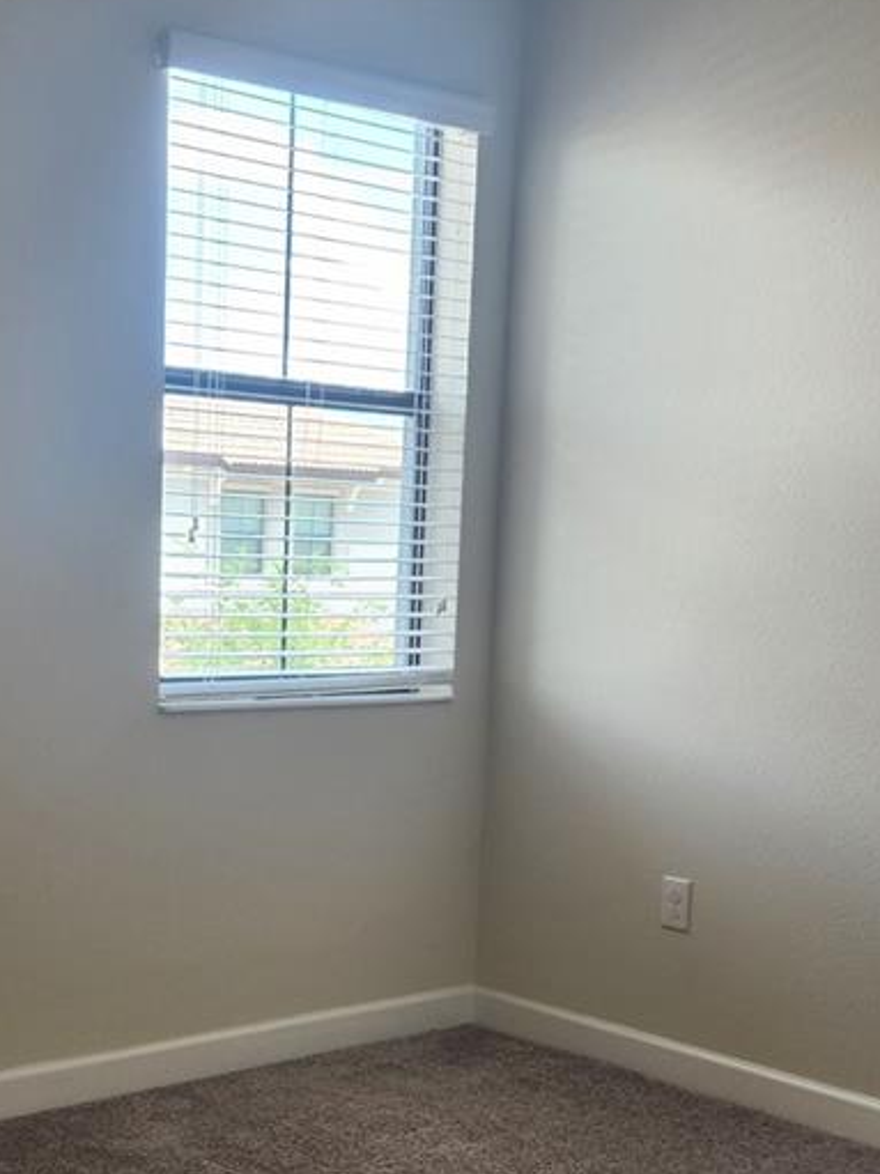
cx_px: 317
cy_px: 756
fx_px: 1831
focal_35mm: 54
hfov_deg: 26.9
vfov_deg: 35.3
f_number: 1.8
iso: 64
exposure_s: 1/120
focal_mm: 5.4
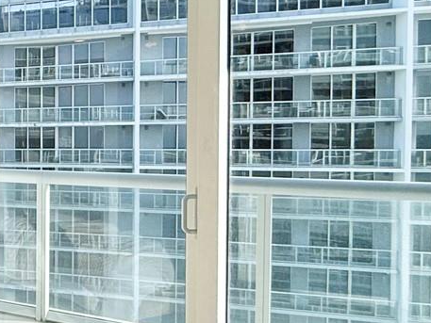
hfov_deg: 25.8
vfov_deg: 29.7
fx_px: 610
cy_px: 152
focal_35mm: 49
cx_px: -253
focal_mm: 2.22
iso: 50
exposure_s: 1/760
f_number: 2.2
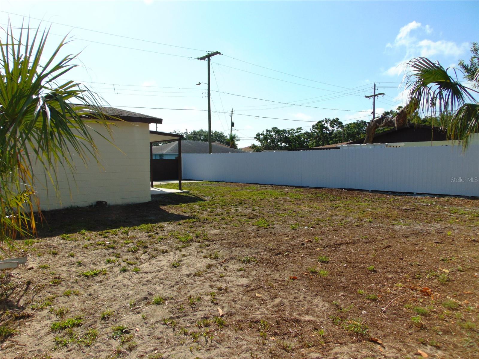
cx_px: 240
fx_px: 346
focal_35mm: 25
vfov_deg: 54.9
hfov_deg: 69.4
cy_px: 180
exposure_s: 1/250
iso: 80
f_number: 7.7
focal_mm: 4.5
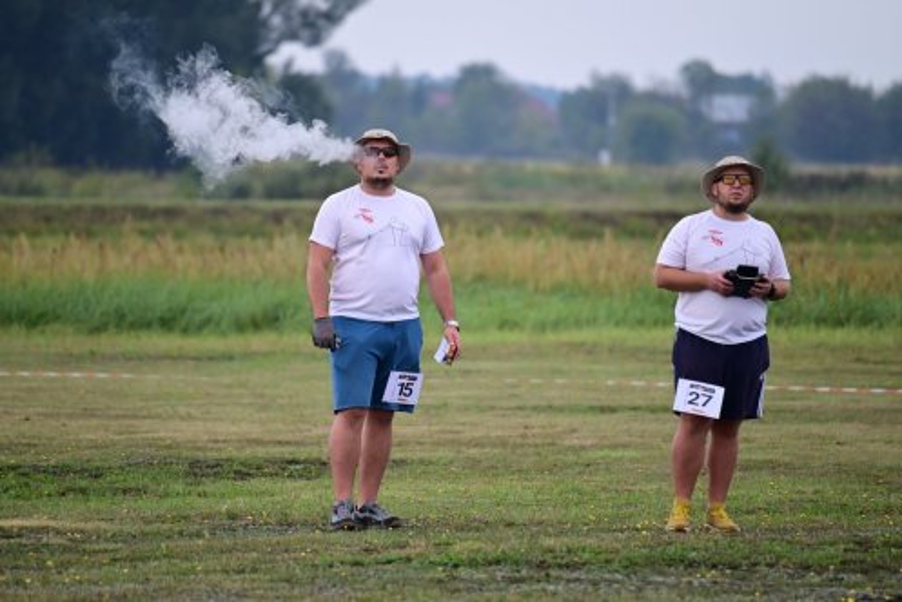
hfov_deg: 5.2
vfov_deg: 3.4
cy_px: 301
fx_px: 10028
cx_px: 451
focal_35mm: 400
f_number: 6.3
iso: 1600
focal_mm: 400
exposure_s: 1/2000
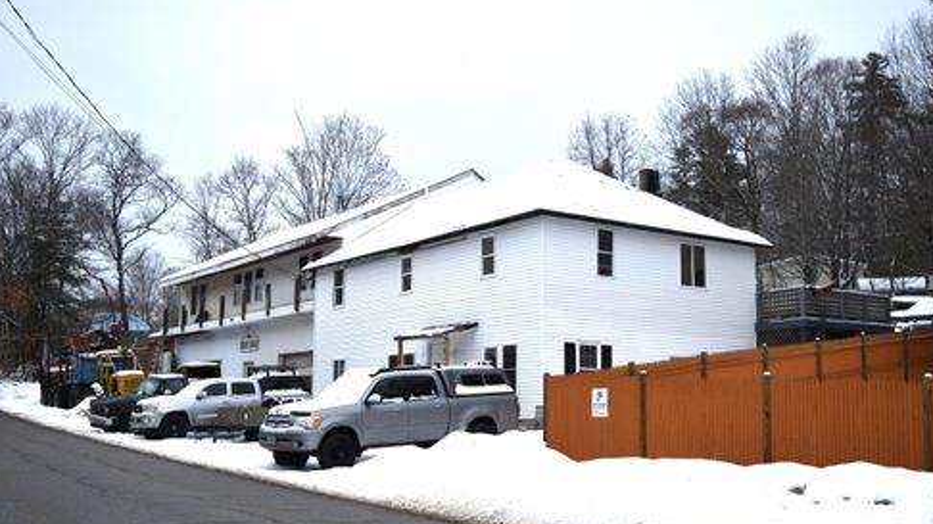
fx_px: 1039
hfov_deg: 48.4
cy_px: 279
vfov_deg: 28.3
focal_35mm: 42
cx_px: 465
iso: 100
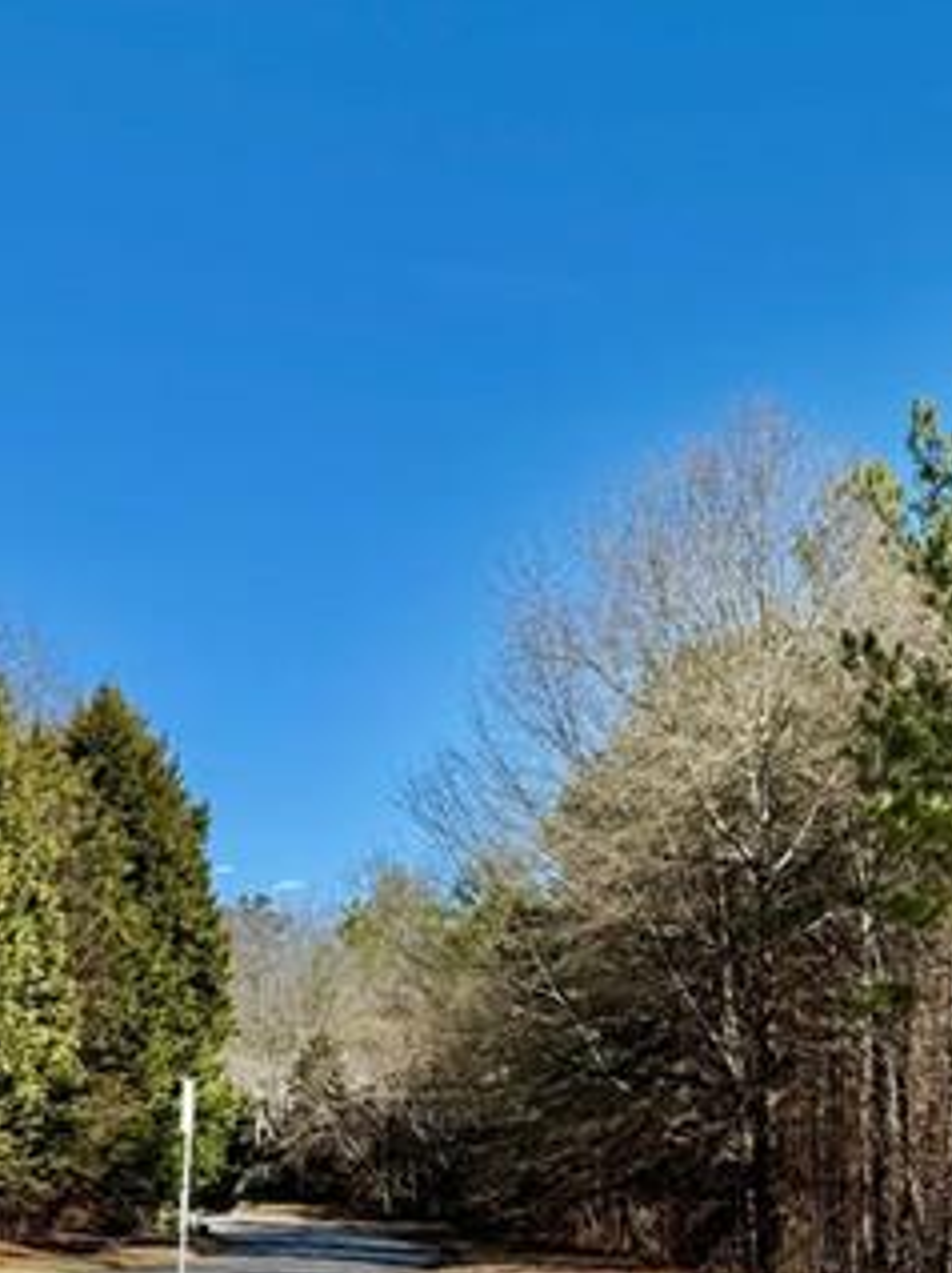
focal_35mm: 58
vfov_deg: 30.9
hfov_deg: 24.1
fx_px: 2130
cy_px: 1265
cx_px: 952
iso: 80
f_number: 1.78
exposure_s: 1/3953
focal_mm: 6.76
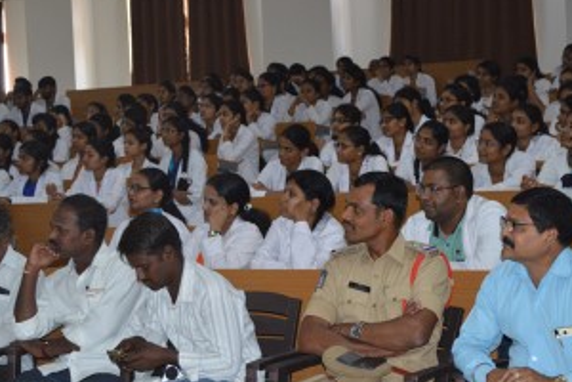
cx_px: 269
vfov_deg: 17.1
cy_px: 210
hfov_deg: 25.4
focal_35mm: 80
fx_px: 1271
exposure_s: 1/60
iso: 1400
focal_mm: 40
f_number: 5.3
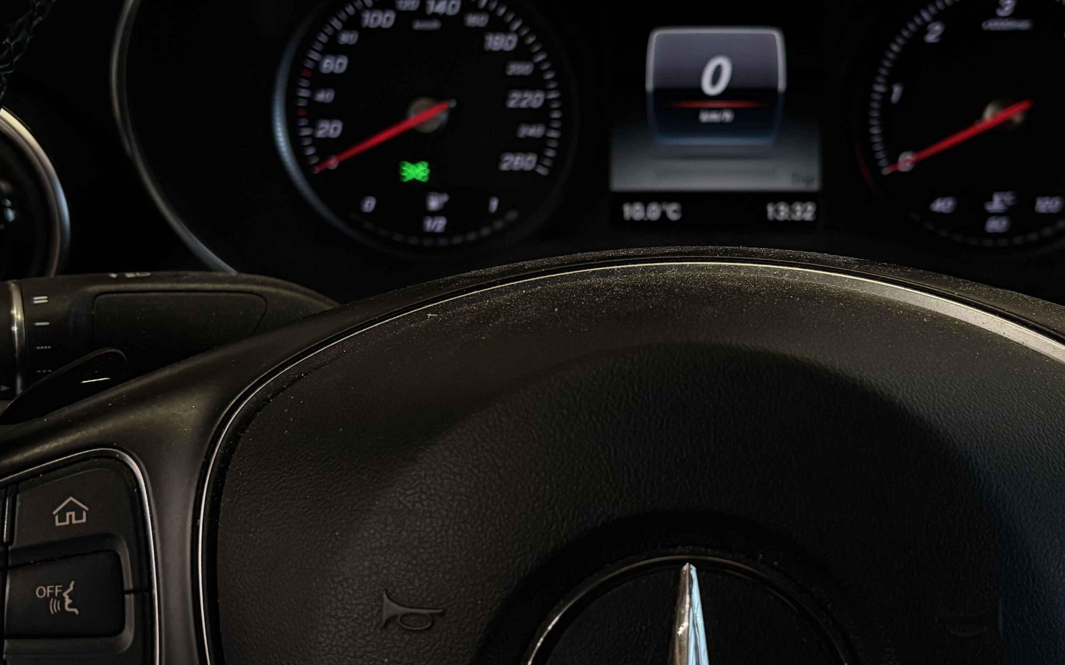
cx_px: 676
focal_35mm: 54
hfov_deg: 37.3
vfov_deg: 24.0
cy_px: 282
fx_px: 1567
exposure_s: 1/53
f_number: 1.6
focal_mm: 5.96
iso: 500
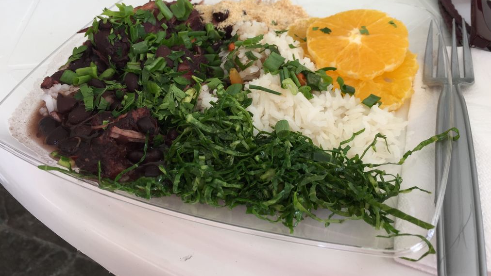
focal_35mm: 32
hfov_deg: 61.0
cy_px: 104
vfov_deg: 36.5
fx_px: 417
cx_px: 248
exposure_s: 1/120
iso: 40
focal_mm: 4.15
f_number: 2.2
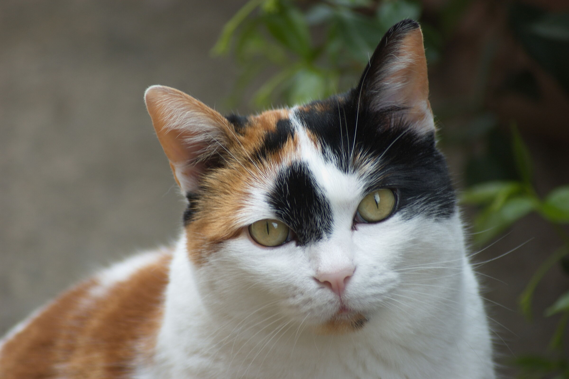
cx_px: 284
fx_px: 5211
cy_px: 190
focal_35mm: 330
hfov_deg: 6.2
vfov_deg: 4.2
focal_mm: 220
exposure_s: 1/125
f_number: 5.6
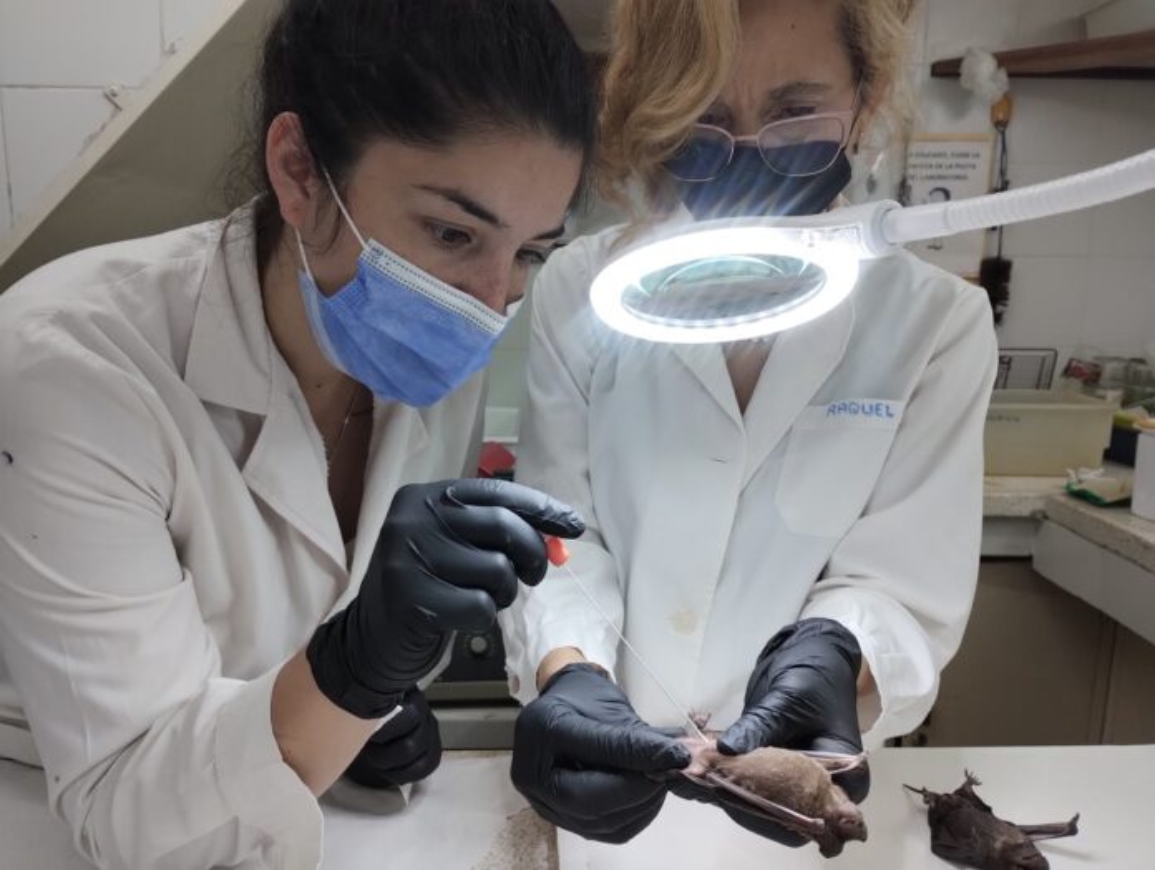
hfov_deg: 63.4
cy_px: 435
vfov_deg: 49.9
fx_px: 936
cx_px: 578
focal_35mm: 28
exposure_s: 1/50
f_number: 1.8
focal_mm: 4.27
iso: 176
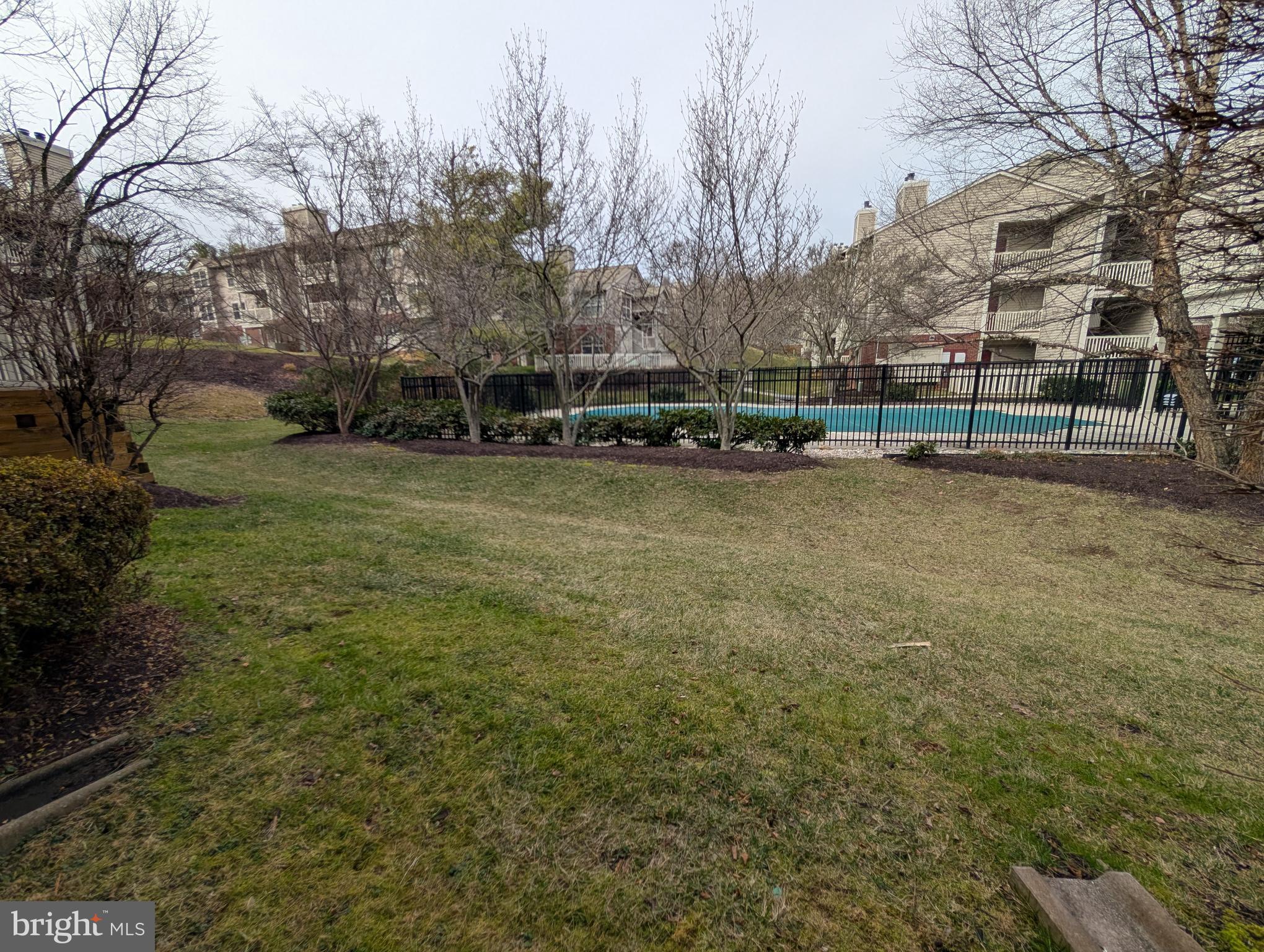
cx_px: 632
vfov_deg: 94.6
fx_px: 439
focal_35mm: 12
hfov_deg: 110.5
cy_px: 476
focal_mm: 2.02
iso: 53
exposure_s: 1/1721
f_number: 1.7
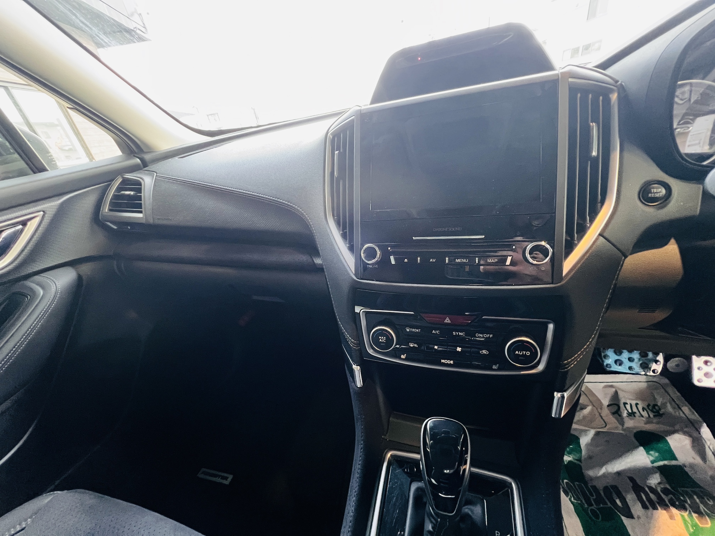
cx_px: 358
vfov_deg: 89.9
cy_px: 268
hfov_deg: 106.2
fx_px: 269
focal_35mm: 13
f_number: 1.8
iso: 500
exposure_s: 1/60
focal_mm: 1.57
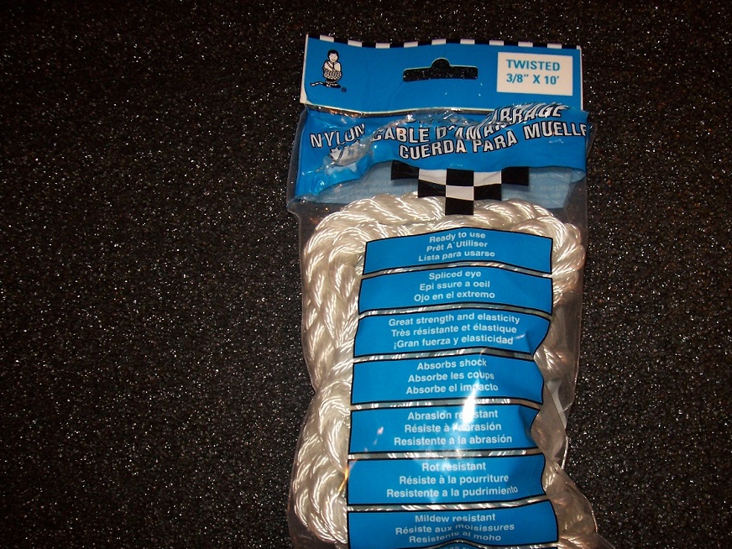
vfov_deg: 36.8
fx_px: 825
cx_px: 410
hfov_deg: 47.8
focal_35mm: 39
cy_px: 306
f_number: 2.7
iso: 125
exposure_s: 1/60
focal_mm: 5.6
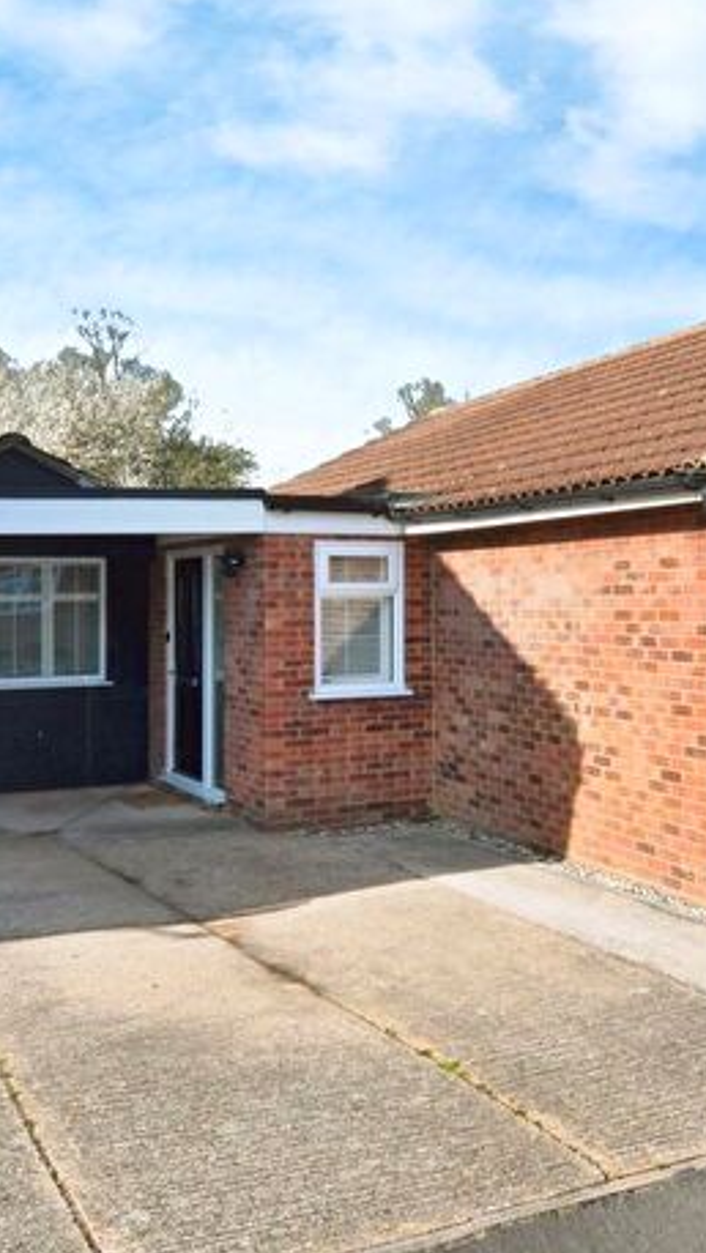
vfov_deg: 76.3
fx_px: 798
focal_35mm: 24
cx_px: 687
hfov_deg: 42.1
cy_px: 625
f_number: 18
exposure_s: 1/250
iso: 640
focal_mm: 15
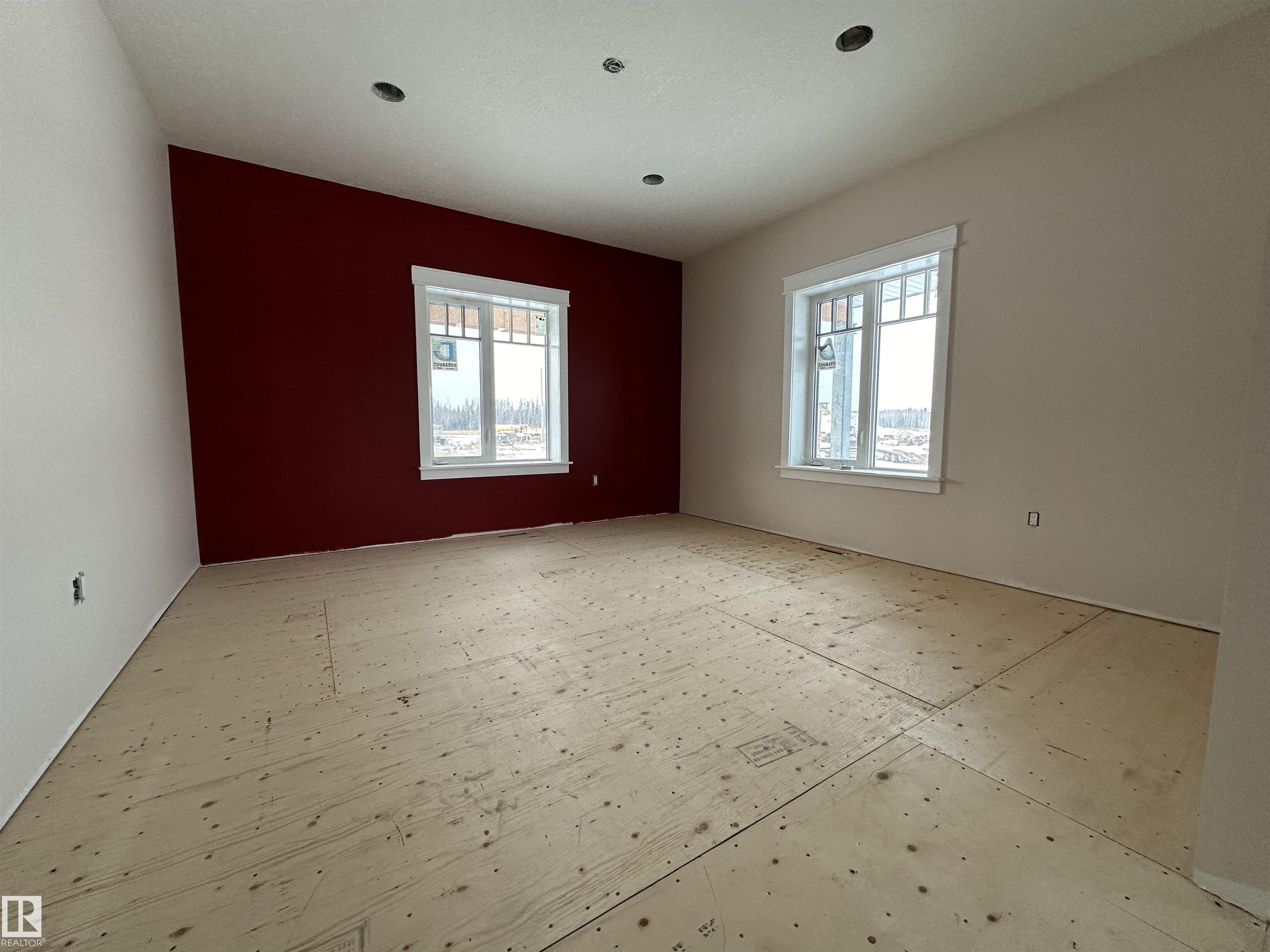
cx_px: 635
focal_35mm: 14
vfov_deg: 85.7
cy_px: 476
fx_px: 514
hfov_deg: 102.1
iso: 125
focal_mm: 2.22
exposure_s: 1/99
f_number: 2.2
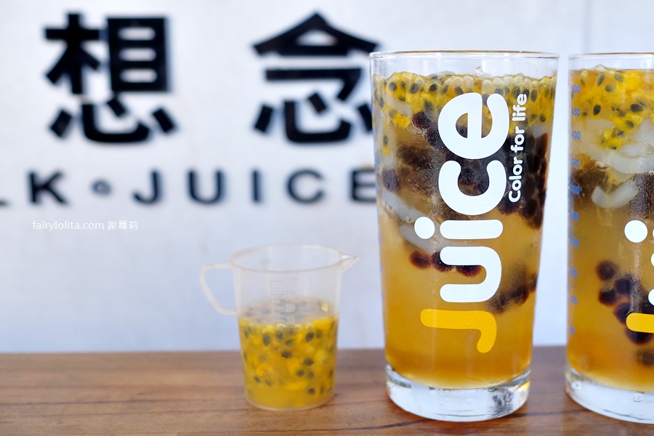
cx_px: 327
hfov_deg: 54.4
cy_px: 218
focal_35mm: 35
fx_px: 636
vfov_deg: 37.9
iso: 800
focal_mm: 23
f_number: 2.8
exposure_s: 1/170
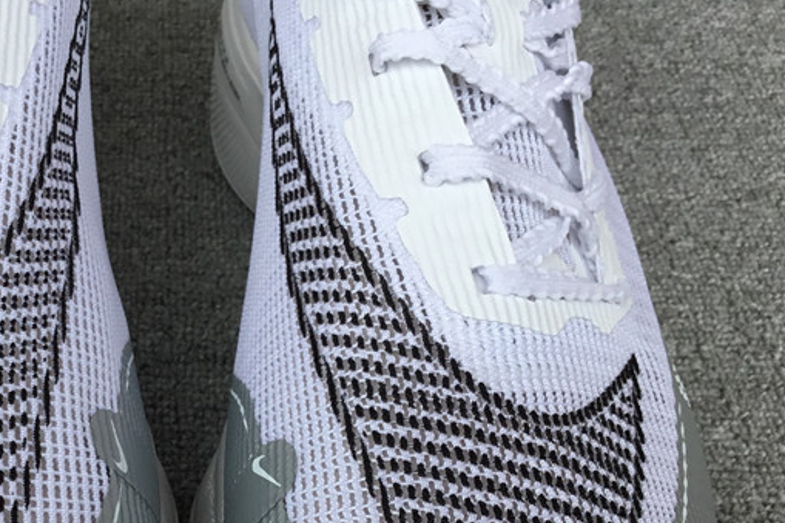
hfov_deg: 34.3
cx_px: 190
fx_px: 1242
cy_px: 454
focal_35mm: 57
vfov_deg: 23.2
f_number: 2.4
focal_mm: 3.3
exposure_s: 1/231
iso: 25
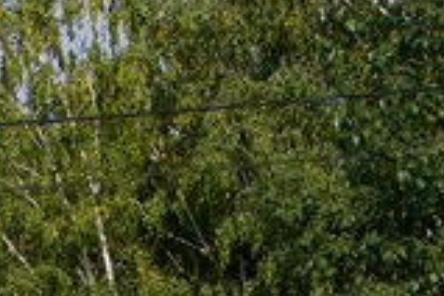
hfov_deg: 5.2
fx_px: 4881
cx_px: -285
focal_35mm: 396
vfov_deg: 3.4
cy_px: 832
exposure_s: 1/1000
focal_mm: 35
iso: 200
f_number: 6.3
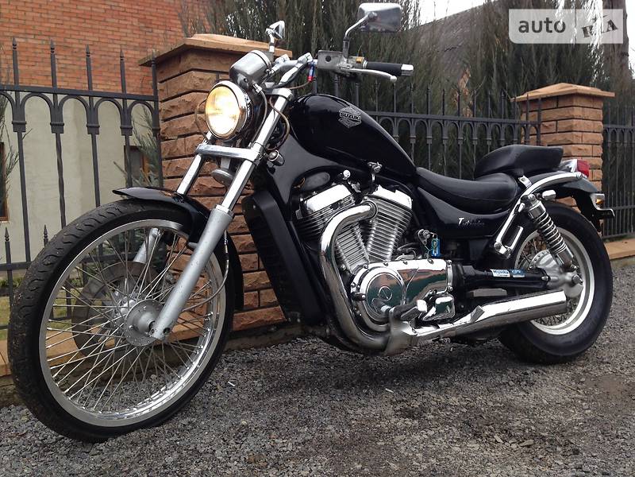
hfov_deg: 55.4
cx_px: 318
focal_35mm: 33
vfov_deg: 42.9
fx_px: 605
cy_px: 238
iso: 50
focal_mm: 4.1
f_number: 2.4
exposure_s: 1/60
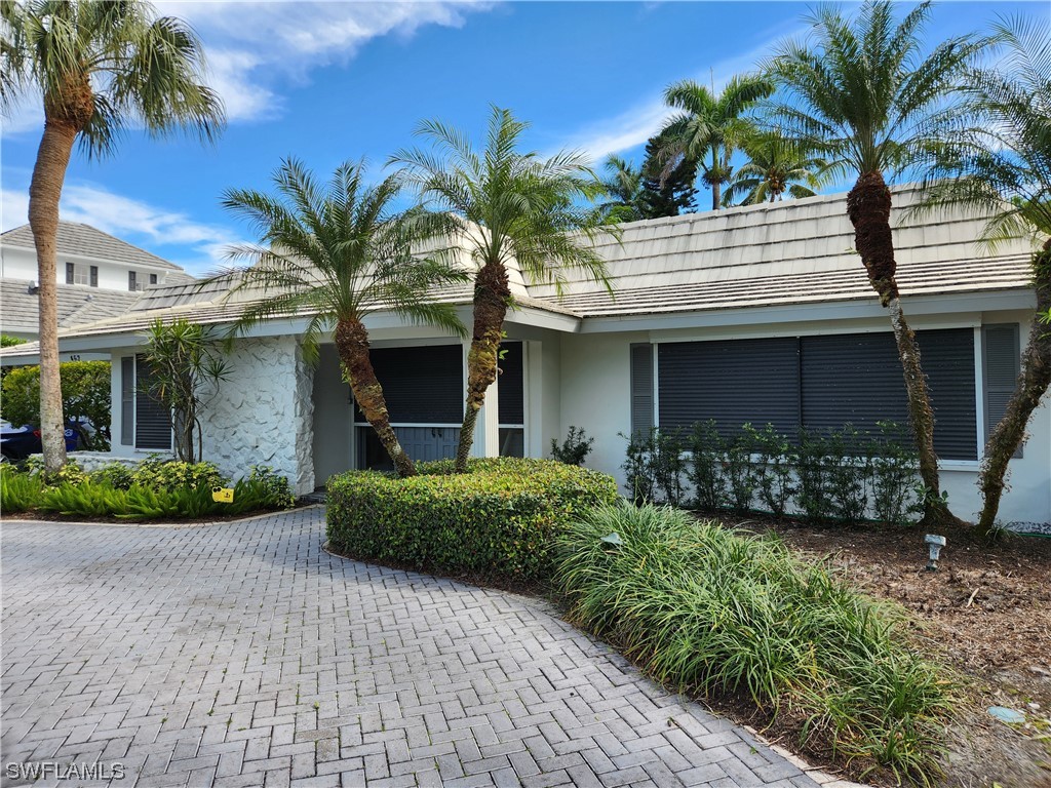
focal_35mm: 23
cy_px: 394
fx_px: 698
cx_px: 526
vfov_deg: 58.9
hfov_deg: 73.9
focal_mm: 5.4
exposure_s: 1/611
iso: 20
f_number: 1.8
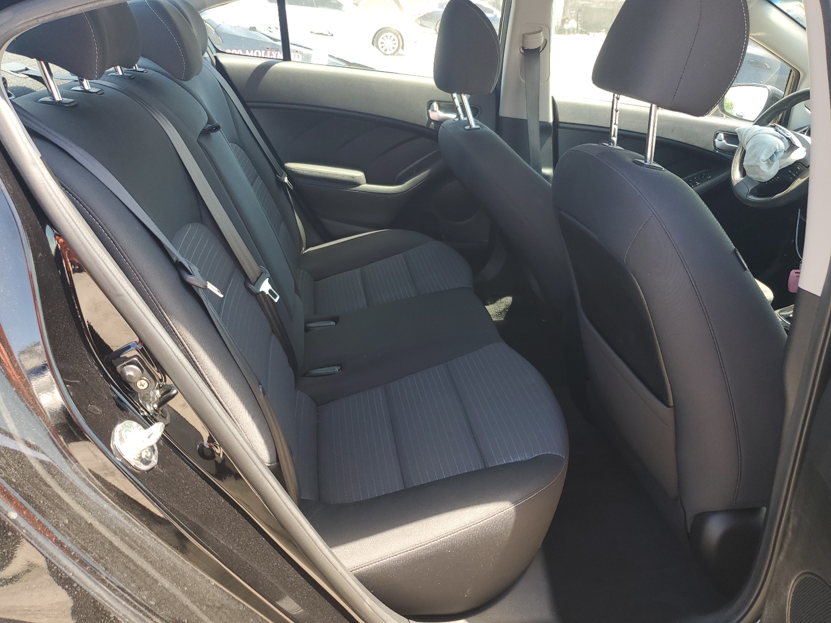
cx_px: 416
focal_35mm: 26
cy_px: 312
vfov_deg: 53.1
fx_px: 624
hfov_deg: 67.3
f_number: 1.5
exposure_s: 1/172
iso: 50
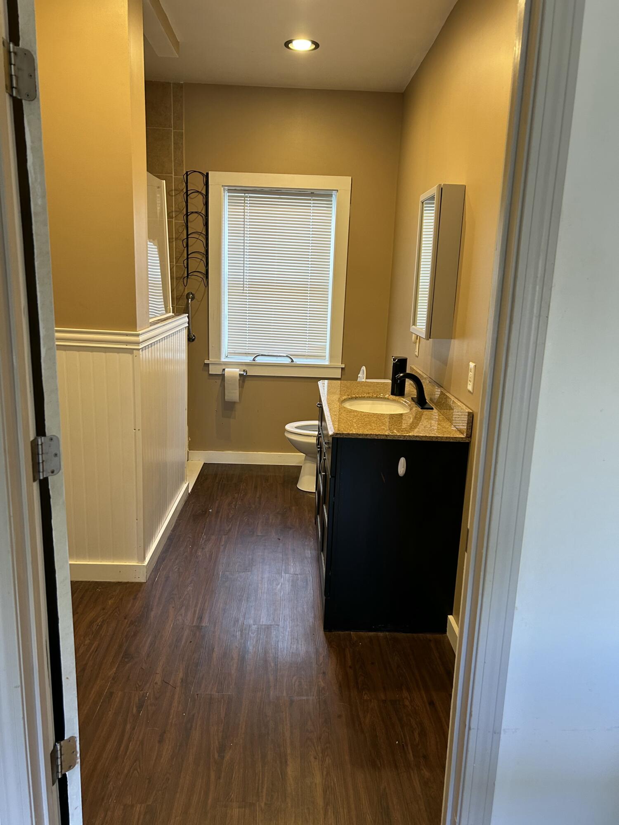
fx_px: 620
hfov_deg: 53.1
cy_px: 412
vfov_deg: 67.3
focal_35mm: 26
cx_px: 310
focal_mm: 5.7
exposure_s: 1/60
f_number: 1.5
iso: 125
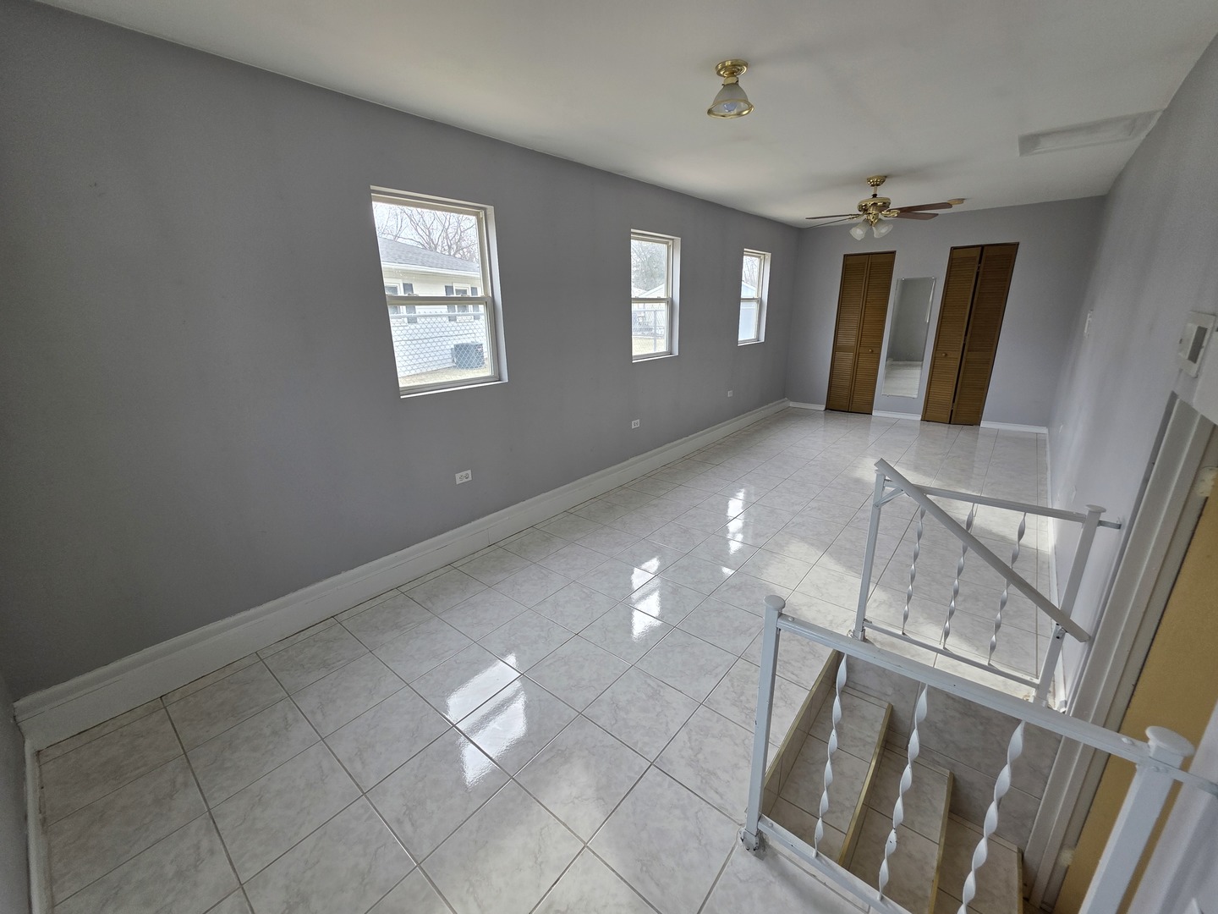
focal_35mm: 13
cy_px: 457
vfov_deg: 89.9
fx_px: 457
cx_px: 609
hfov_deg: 106.2
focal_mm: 2.2
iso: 50
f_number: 1.9
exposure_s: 1/120
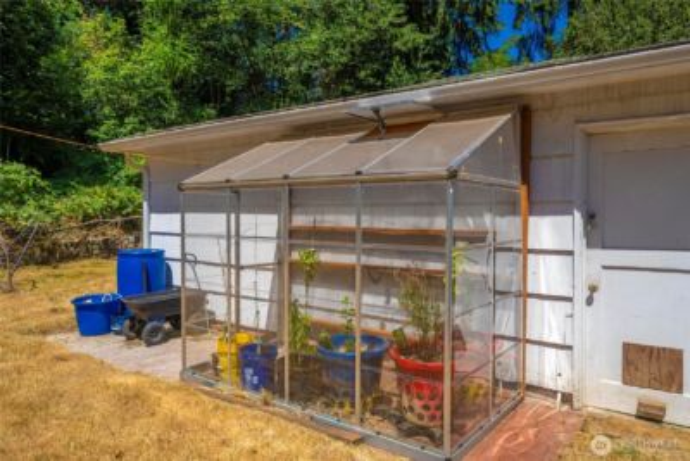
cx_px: 345
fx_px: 460
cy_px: 230
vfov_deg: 53.2
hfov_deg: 73.7
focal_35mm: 24
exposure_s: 1/200
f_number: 7.1
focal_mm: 24
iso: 80
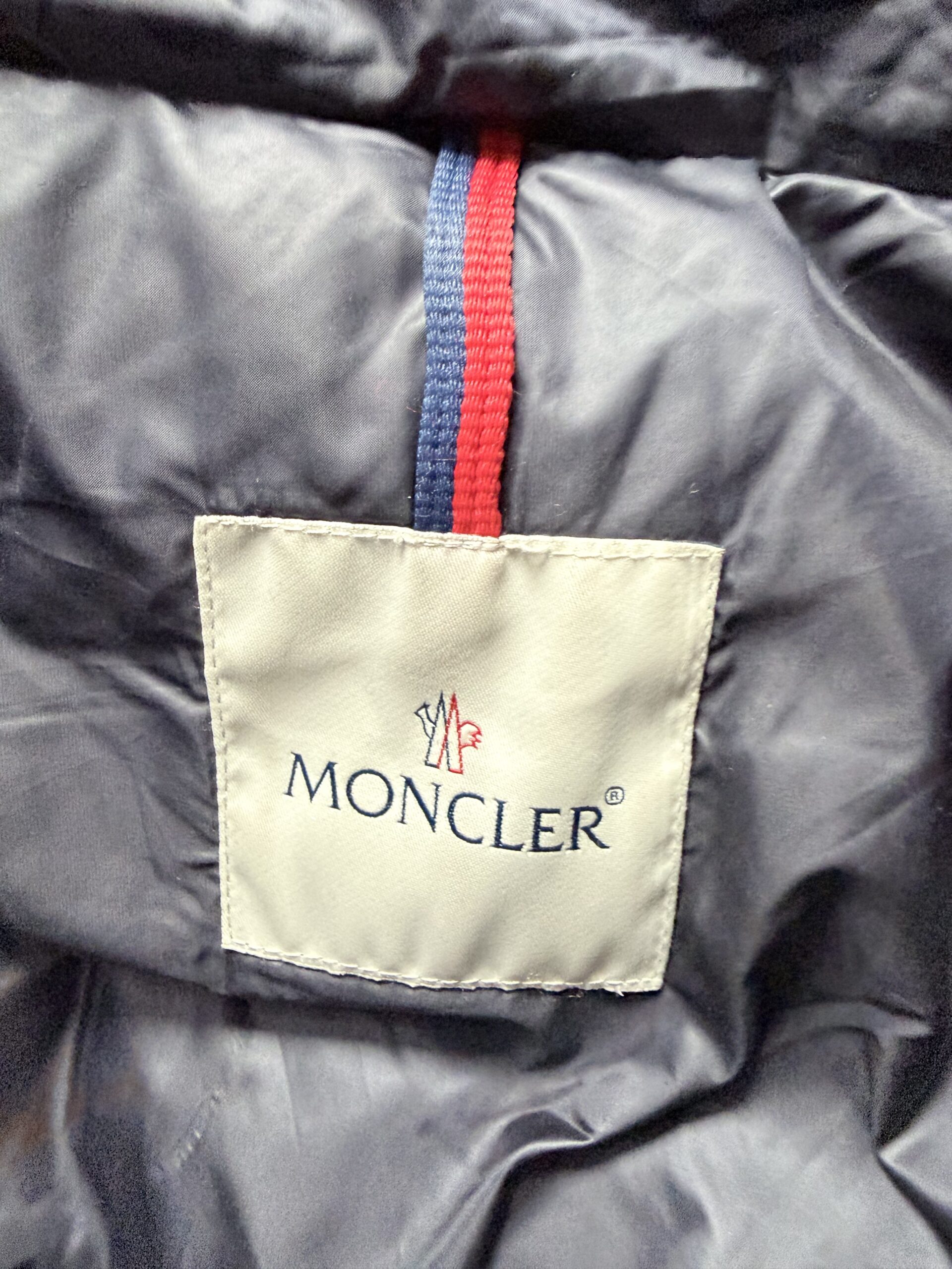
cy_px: 634
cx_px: 476
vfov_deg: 71.6
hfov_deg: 56.8
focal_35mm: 24
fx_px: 880
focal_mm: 2.22
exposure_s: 1/50
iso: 500
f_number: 2.2
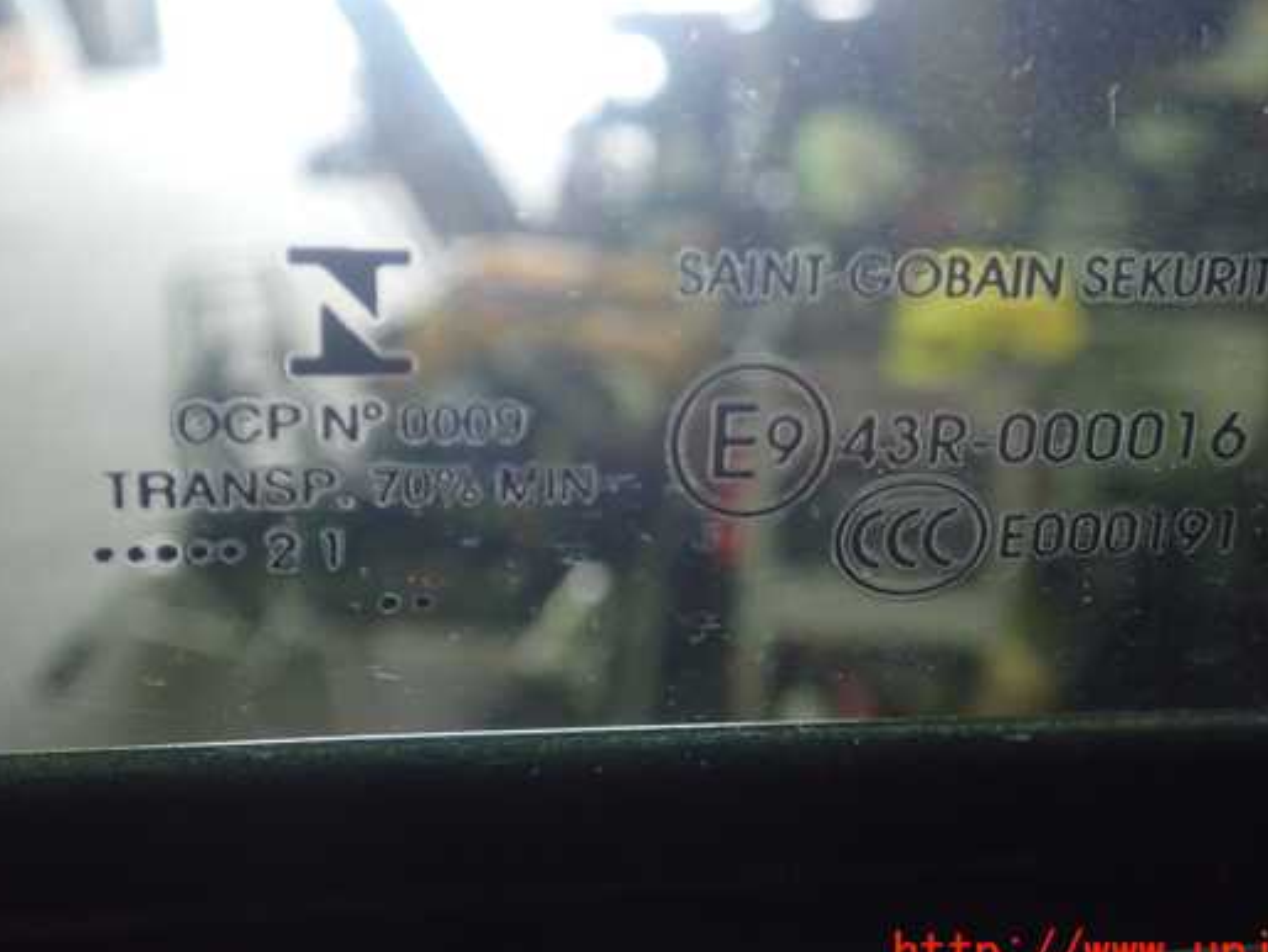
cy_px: 432
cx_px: 710
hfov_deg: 44.7
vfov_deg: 34.4
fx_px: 1539
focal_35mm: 42
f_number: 2.5
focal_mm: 6.37
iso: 640
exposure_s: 1/40
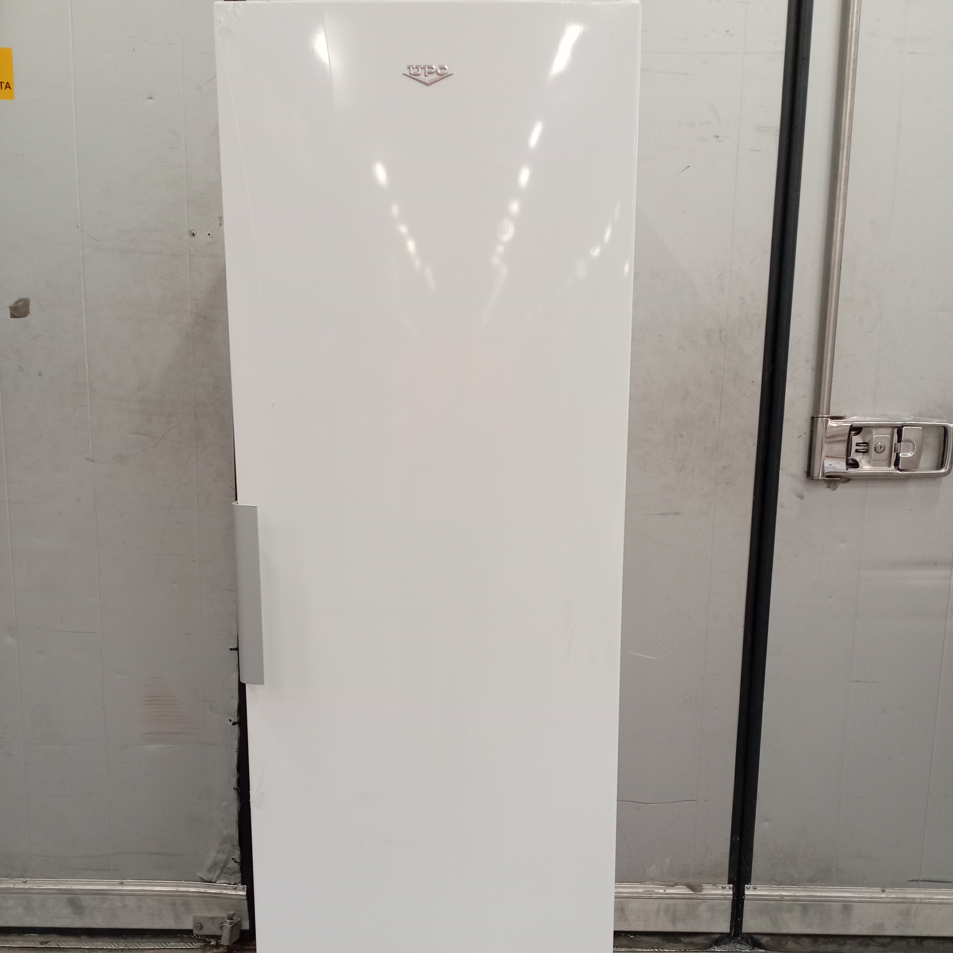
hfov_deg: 51.1
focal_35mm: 32
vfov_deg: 50.7
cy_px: 585
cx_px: 479
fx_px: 997
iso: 708
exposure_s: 1/20
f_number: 1.8
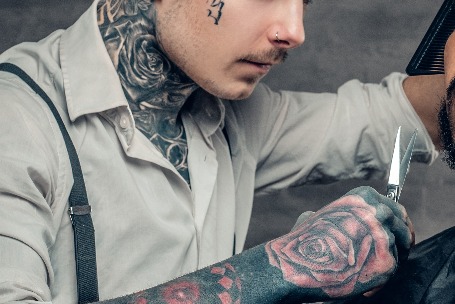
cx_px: 261
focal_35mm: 120
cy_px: 134
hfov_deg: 17.1
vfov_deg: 11.4
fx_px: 1517
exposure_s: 1/125
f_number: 5.6
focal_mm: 35
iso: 200
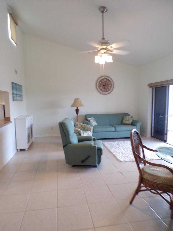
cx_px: 86
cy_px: 116
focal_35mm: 24
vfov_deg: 71.6
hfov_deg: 56.8
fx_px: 160
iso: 165
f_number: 3
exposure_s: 1/34
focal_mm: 4.3
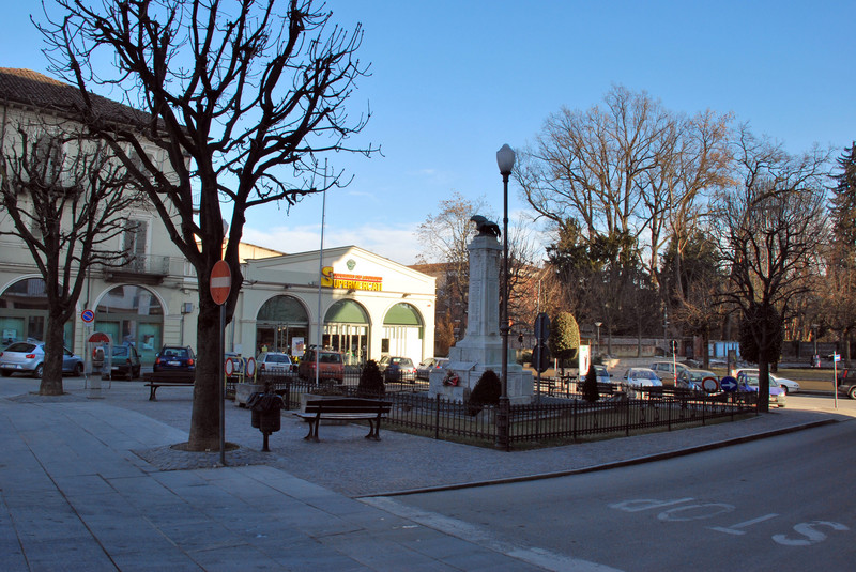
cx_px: 428
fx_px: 643
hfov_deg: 67.3
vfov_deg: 48.0
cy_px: 286
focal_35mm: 27
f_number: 8
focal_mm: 18
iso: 200
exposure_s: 1/100
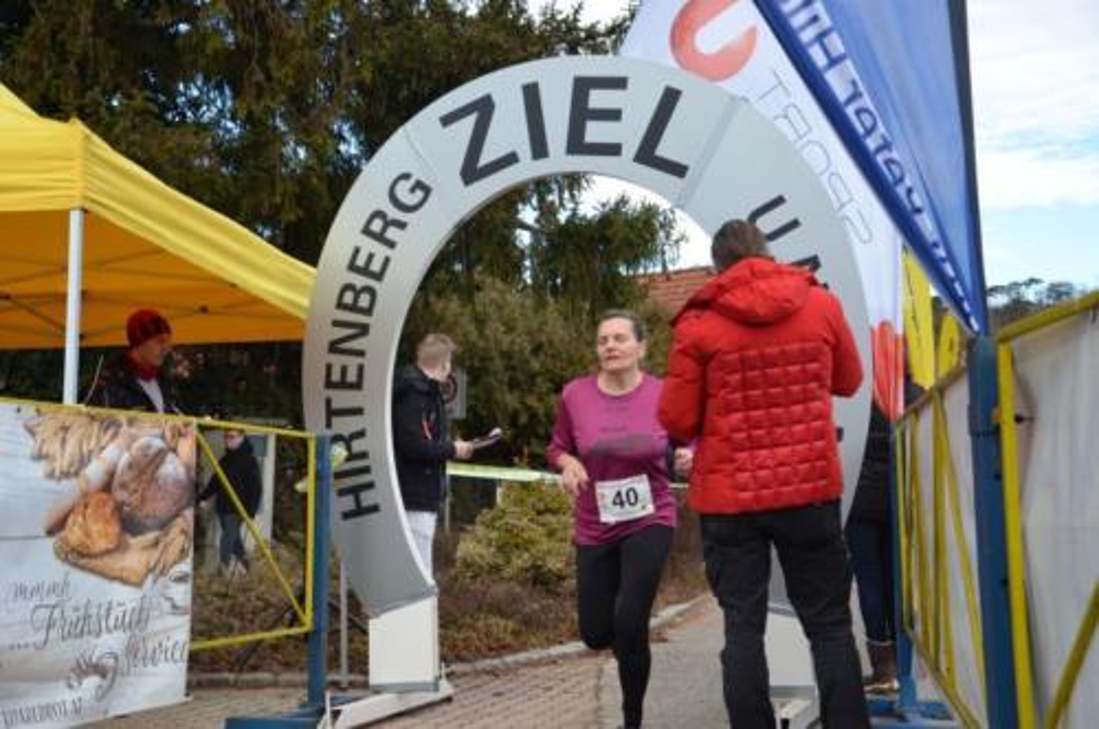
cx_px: 550
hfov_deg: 41.2
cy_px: 364
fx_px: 1463
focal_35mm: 48
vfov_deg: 28.0
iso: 720
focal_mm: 32
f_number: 4.2
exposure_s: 1/1000
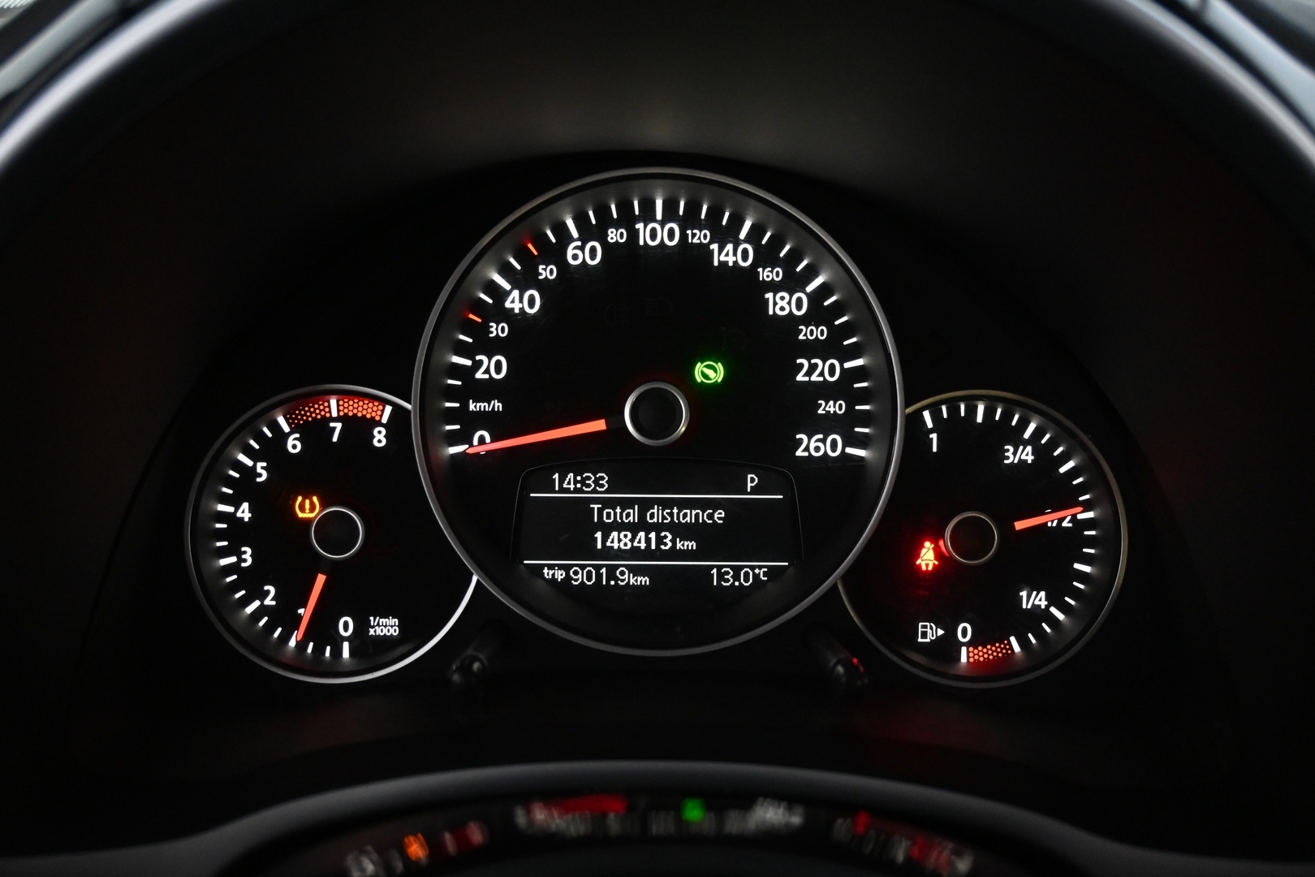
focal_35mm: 33
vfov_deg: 40.0
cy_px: 438
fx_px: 1205
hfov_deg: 57.2
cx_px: 658
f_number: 4
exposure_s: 1/40
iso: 2800
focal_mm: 22
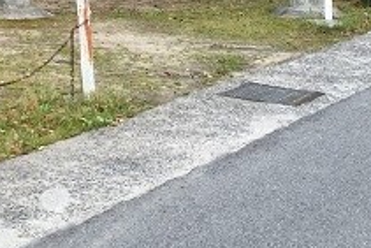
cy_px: -143
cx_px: 0
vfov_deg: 12.9
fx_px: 1031
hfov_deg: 19.8
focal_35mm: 100
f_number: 2.2
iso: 32
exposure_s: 1/199
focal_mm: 4.15
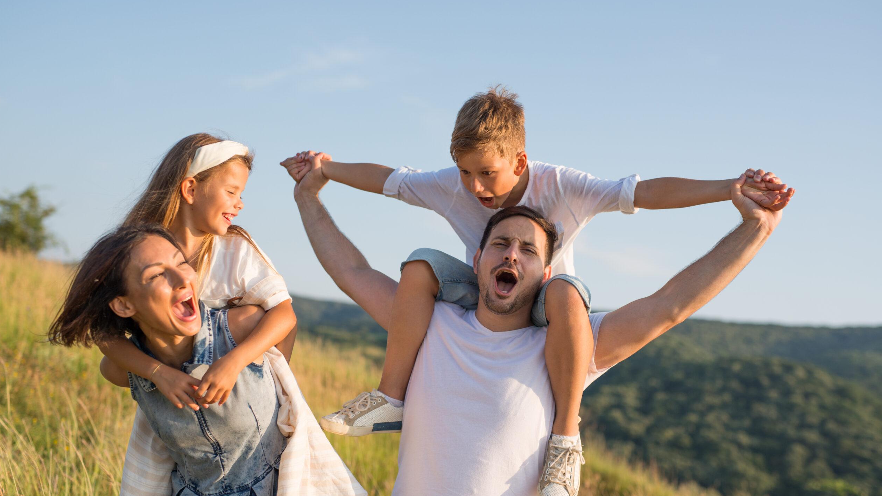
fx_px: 1239
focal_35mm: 53
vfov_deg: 22.6
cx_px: 442
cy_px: 283
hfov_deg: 39.2
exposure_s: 1/2500
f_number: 2.8
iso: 200
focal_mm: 50
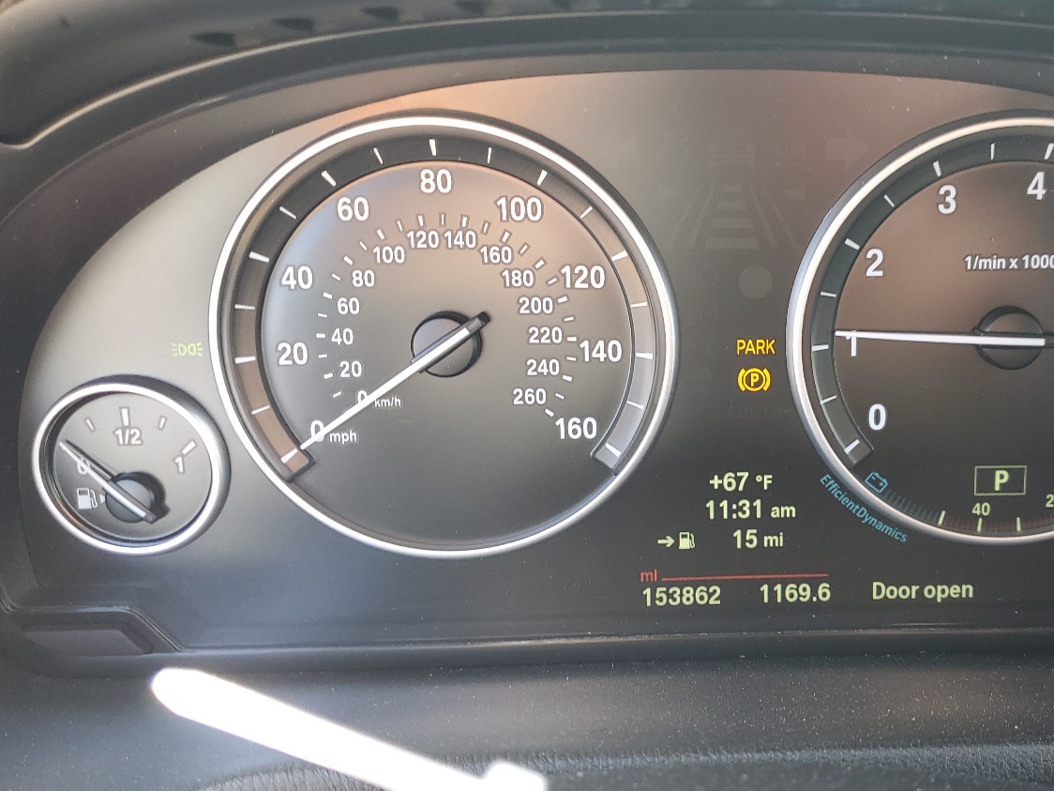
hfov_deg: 48.8
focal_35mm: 37
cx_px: 745
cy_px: 364
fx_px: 1127
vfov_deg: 38.6
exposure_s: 1/60.2
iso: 50
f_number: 1.5
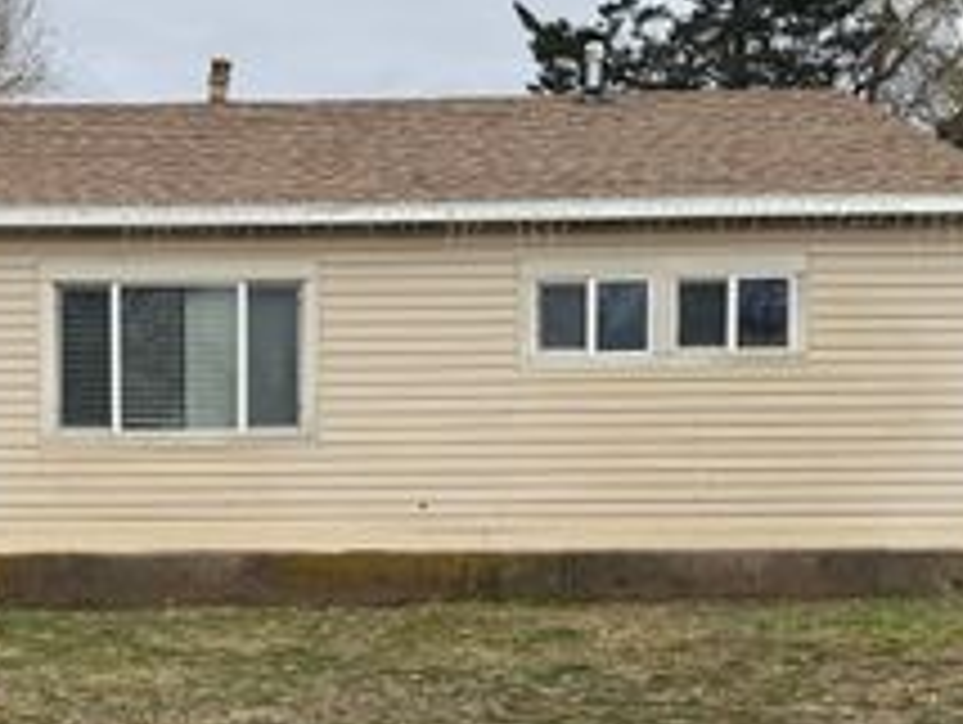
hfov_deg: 33.4
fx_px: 1560
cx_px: 198
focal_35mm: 56
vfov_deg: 25.9
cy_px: 537
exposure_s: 1/1818
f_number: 1.78
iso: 80
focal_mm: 6.76
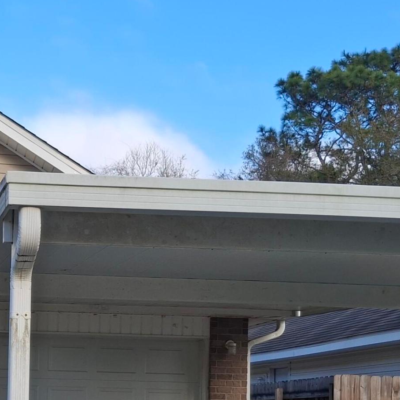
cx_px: -10
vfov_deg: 23.8
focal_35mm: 70
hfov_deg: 23.5
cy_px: 385
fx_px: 915
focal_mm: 4.69
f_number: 1.8
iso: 32
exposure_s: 1/1140
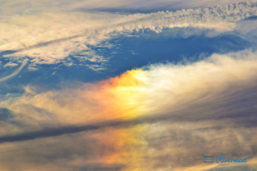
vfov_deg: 4.4
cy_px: 86
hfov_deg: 6.5
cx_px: 128
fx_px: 2249
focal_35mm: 315
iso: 180
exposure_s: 1/500
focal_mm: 210
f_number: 11
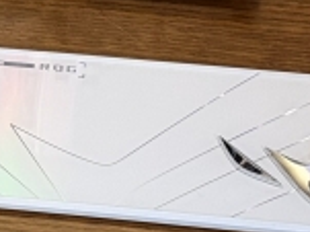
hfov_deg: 9.1
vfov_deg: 6.9
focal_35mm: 213
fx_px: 1906
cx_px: -101
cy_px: -34
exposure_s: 1/60
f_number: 1.78
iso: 250
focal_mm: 6.76
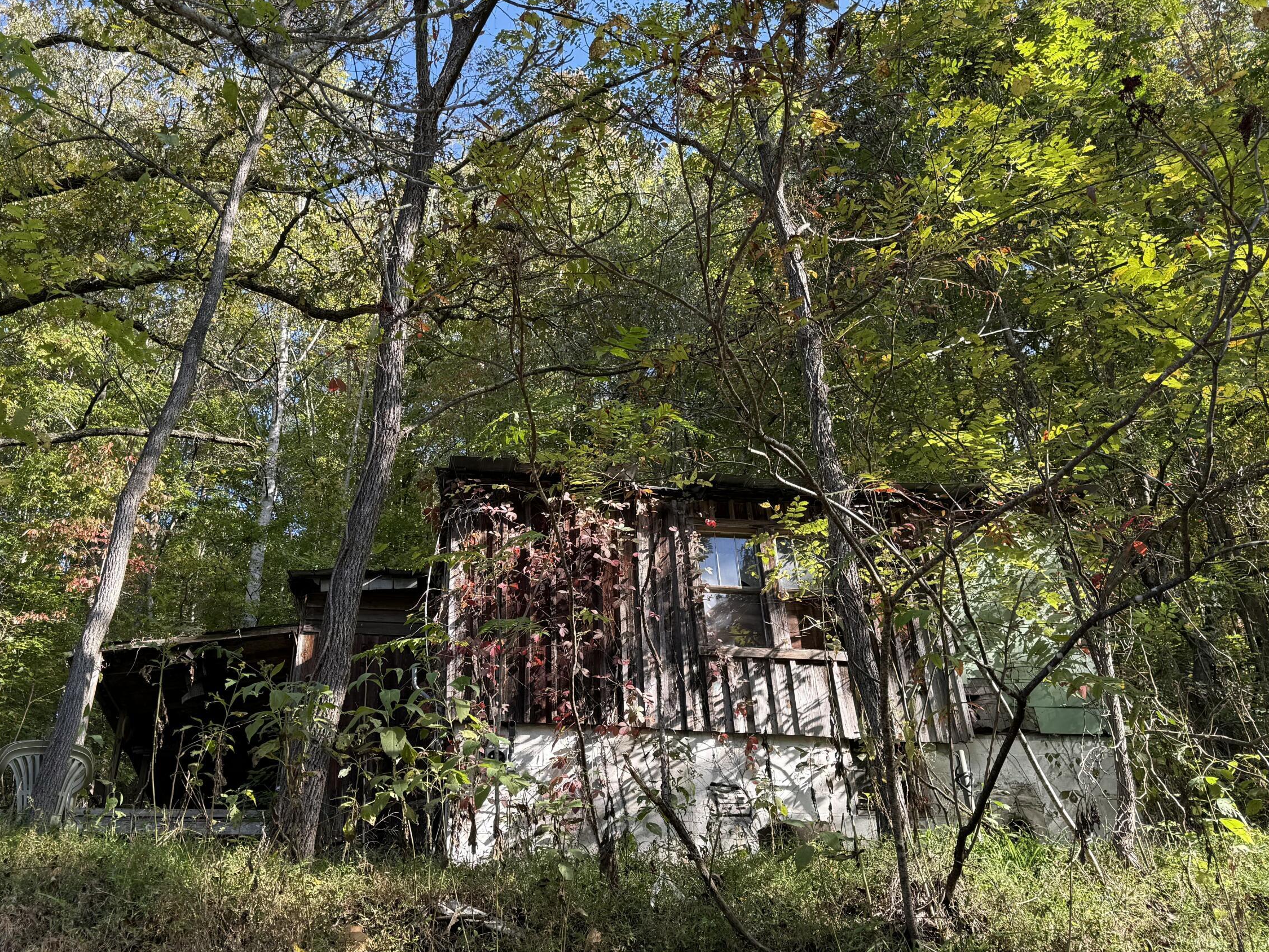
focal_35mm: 32
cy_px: 491
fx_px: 1173
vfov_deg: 44.2
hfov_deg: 56.6
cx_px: 537
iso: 80
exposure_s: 1/391
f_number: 1.78
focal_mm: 6.76
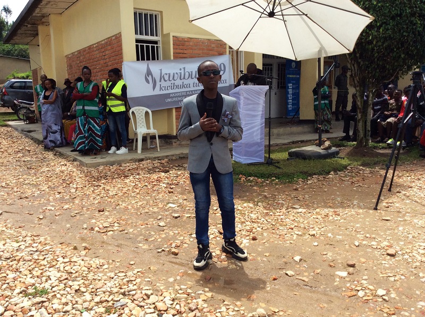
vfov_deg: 44.0
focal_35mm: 32
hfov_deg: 56.9
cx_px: 212
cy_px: 158
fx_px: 392
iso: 32
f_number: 2.4
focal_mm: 3.3
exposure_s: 1/1431
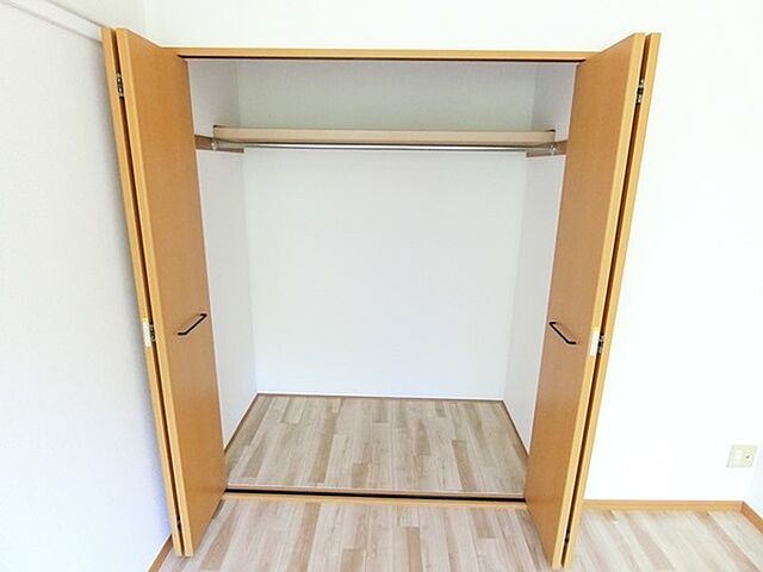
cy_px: 286
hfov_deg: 84.7
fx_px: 419
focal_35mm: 19
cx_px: 382
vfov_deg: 68.7
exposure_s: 1/160
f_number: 2.7
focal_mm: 4.06
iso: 1600
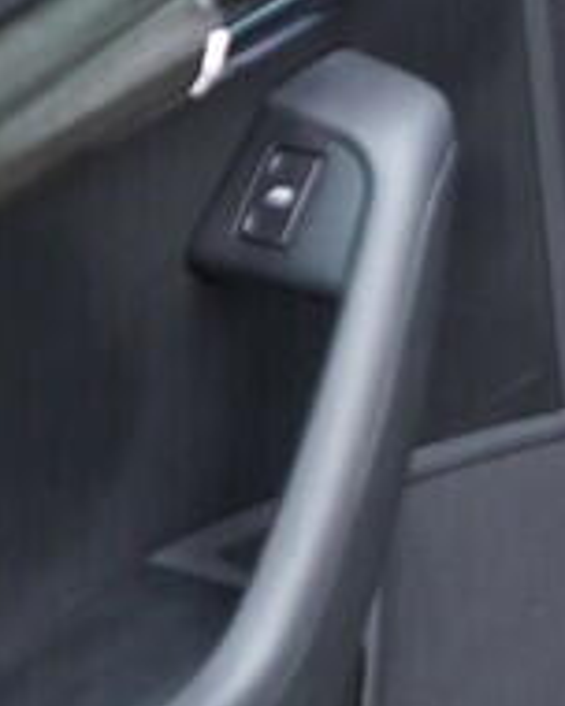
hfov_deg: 7.5
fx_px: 3804
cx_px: 1650
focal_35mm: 182
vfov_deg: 10.5
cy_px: -17
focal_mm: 24
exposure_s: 1/40
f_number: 2.8
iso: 400
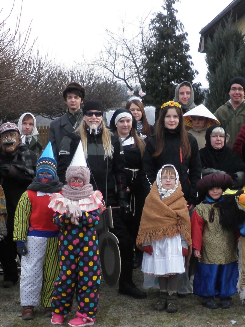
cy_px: 194
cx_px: 177
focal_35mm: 82
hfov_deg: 17.9
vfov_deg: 23.8
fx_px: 774
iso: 64
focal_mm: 6.3
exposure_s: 1/160
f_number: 3.5
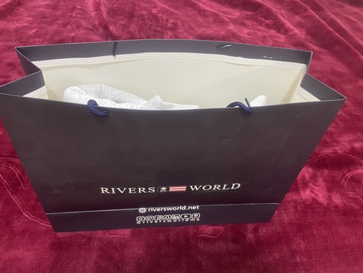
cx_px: 182
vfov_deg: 53.1
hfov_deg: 67.3
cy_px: 136
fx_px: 273
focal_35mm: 26
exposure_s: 1/40
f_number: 1.6
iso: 640
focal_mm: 4.2
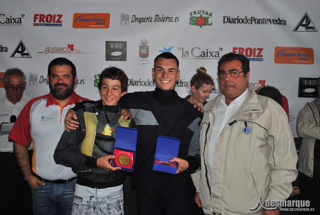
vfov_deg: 37.0
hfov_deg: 53.1
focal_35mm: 36
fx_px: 320
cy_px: 108
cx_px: 160
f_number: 4
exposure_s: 1/60
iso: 200
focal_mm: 24
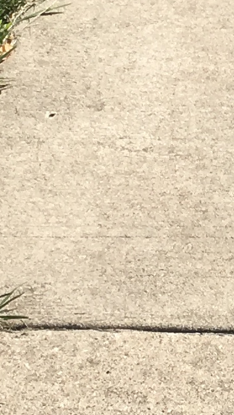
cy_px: 129
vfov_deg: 11.4
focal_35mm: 189
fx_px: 2085
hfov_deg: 6.0
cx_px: 659
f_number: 2.2
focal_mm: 4.15
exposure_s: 1/1748
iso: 25
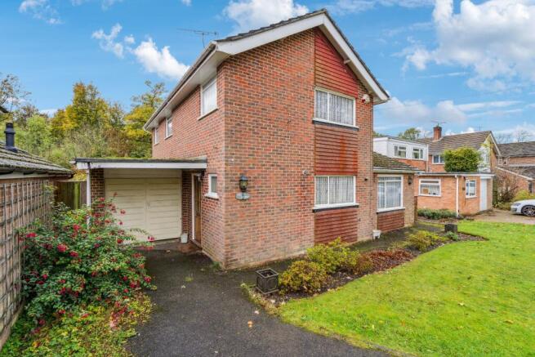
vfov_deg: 73.8
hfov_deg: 96.7
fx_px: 238
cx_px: 268
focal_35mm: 16
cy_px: 178
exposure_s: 1/250
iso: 500
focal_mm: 16
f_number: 5.6
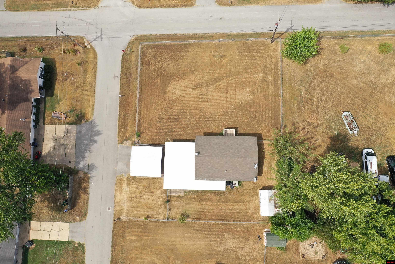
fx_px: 307
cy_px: 132
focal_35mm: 28
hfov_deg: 65.5
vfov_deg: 46.4
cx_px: 198
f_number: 3.5
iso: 100
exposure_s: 1/50
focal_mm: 10.26
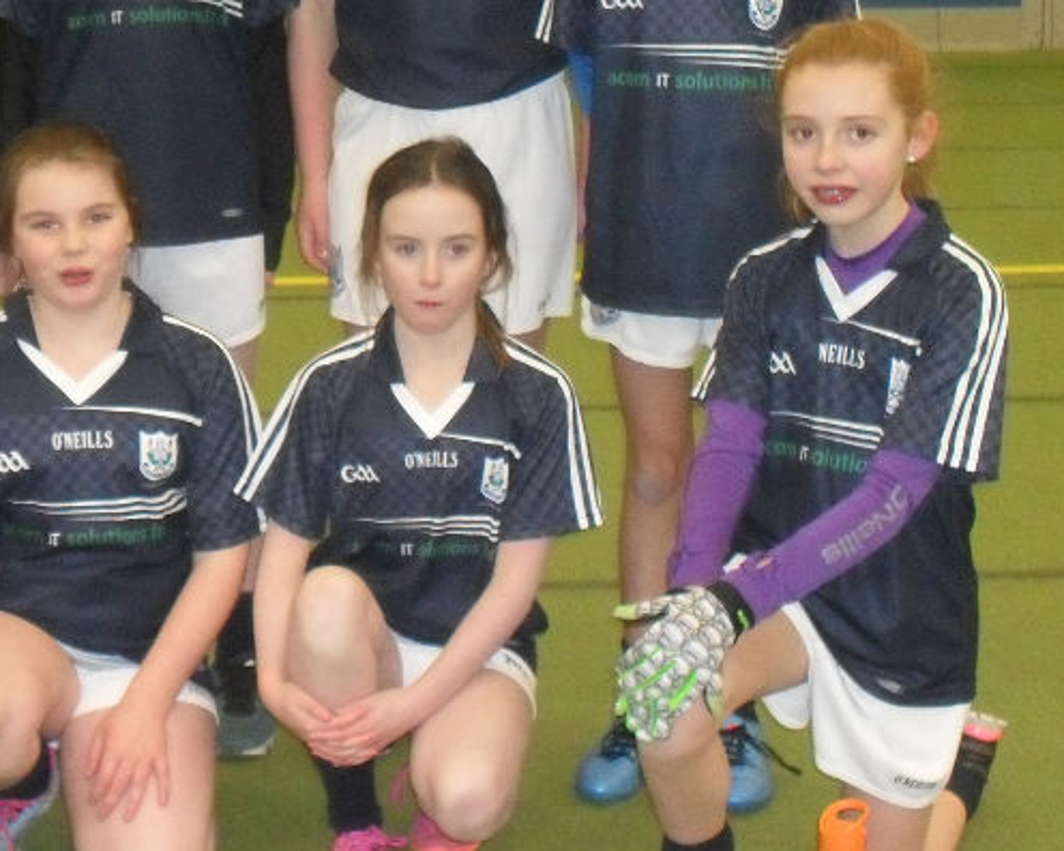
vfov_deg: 18.8
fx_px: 2551
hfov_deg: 23.3
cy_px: 170
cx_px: 270
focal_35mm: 81
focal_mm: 7.5
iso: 400
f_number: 3.6
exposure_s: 1/45
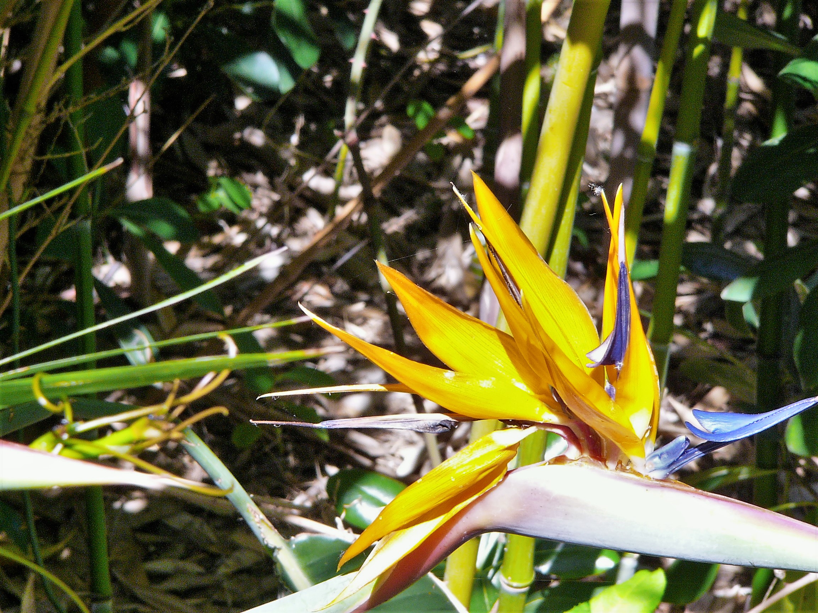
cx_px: 409
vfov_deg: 8.4
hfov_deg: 11.2
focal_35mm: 176
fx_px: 4159
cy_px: 306
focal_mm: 29.4
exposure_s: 1/100
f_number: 8
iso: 100
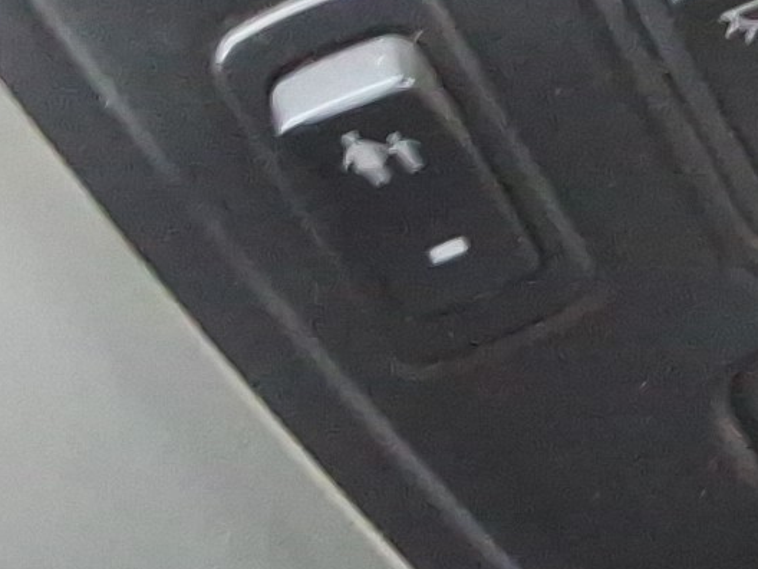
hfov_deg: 10.1
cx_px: 1741
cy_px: 85
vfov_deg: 8.6
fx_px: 3788
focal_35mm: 173
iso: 135
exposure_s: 1/40
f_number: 1.9
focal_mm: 2.91
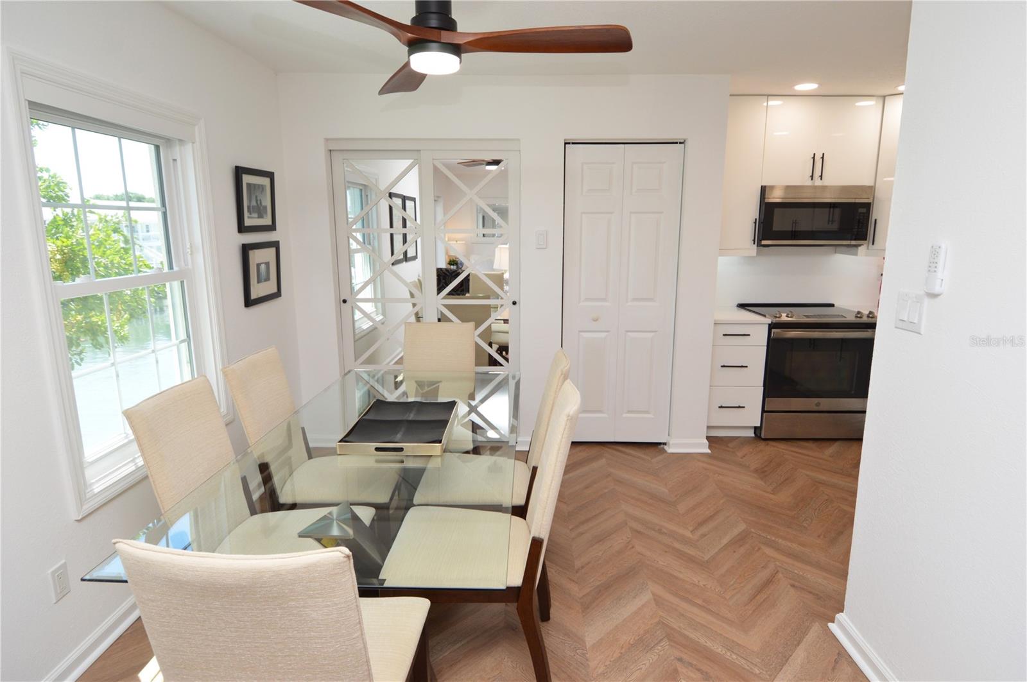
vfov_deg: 67.3
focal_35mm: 18
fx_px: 513
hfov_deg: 90.1
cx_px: 514
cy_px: 341
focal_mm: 12
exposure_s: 1/100
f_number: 5
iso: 400
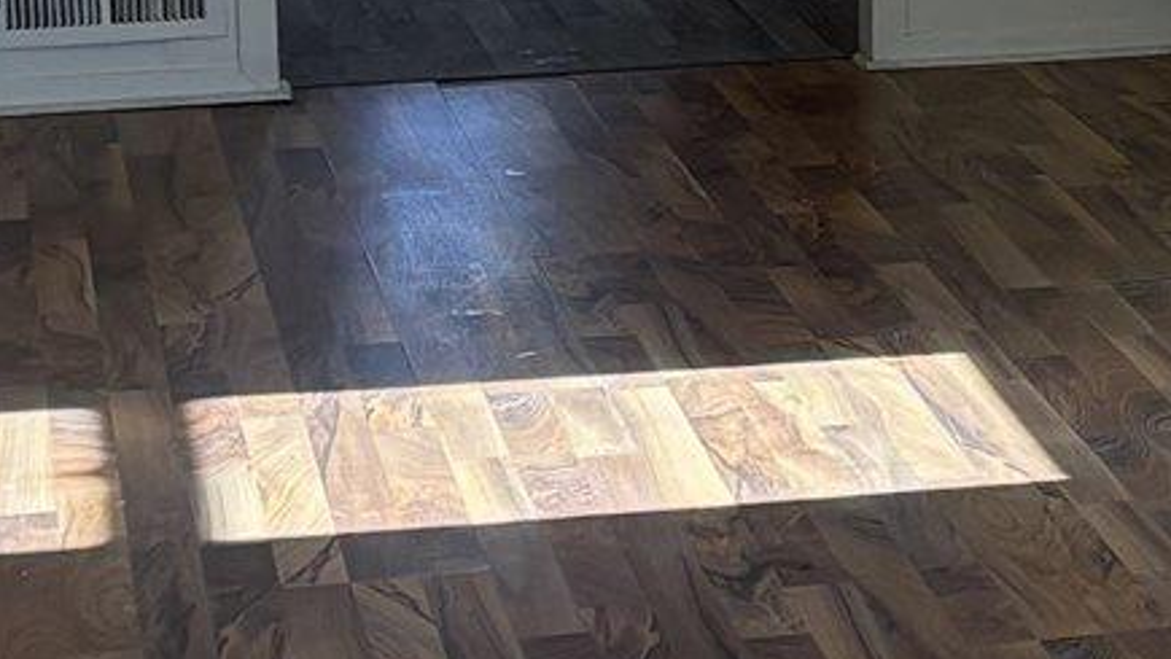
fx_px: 4659
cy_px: -145
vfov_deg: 8.0
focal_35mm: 150
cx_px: 1370
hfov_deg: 13.9
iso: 50
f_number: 1.6
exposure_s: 1/162
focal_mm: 5.96
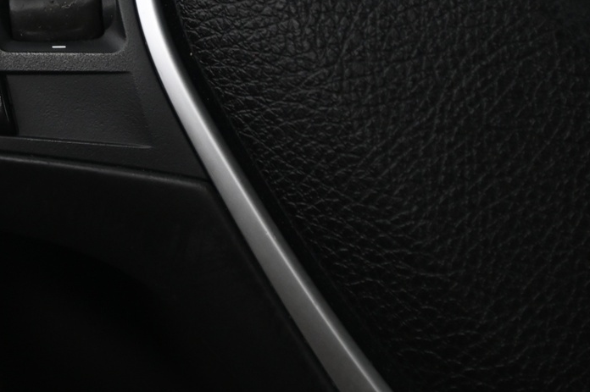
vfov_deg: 4.9
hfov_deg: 7.3
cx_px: 23
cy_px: -63
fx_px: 4585
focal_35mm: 280
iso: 2000
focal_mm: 120
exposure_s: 1/20
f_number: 4
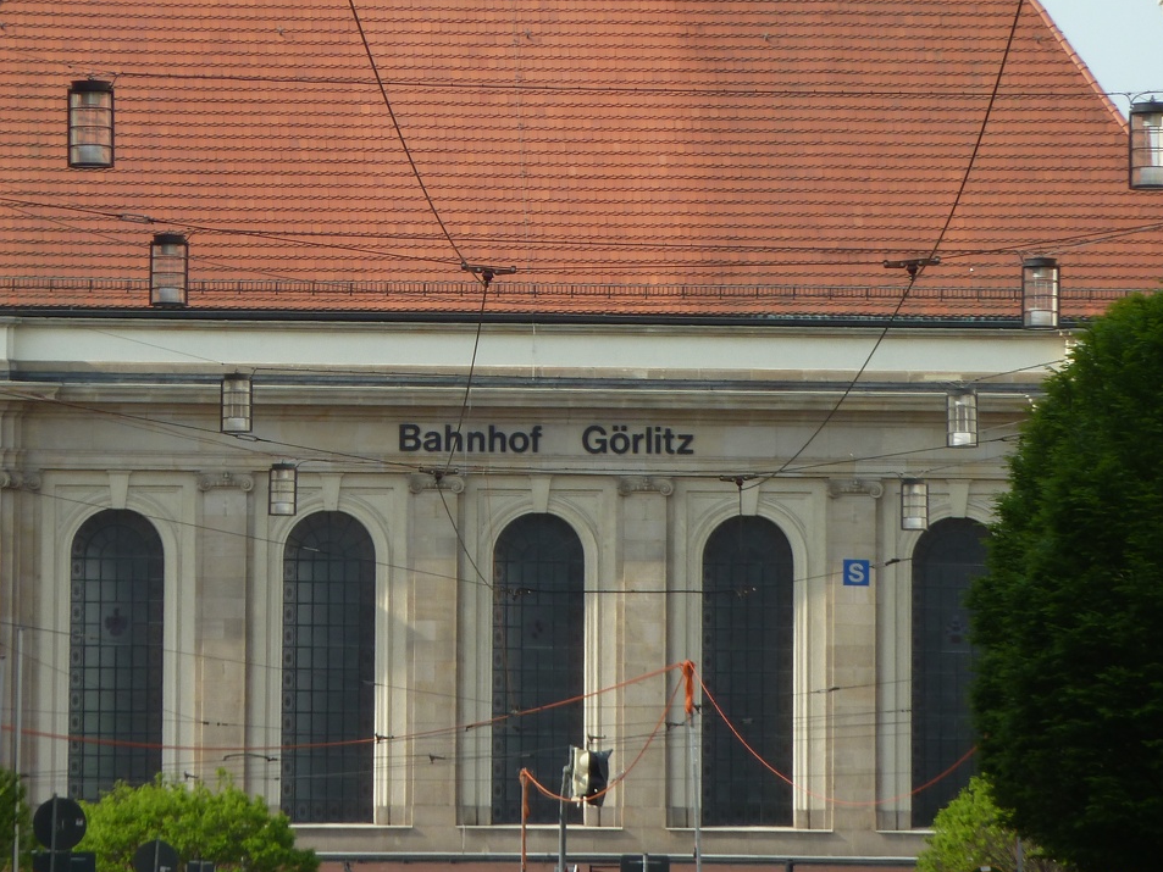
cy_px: 448
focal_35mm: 422
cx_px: 603
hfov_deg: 4.7
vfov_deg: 3.5
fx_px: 14180
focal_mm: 49.2
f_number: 4.9
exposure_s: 1/250
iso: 80
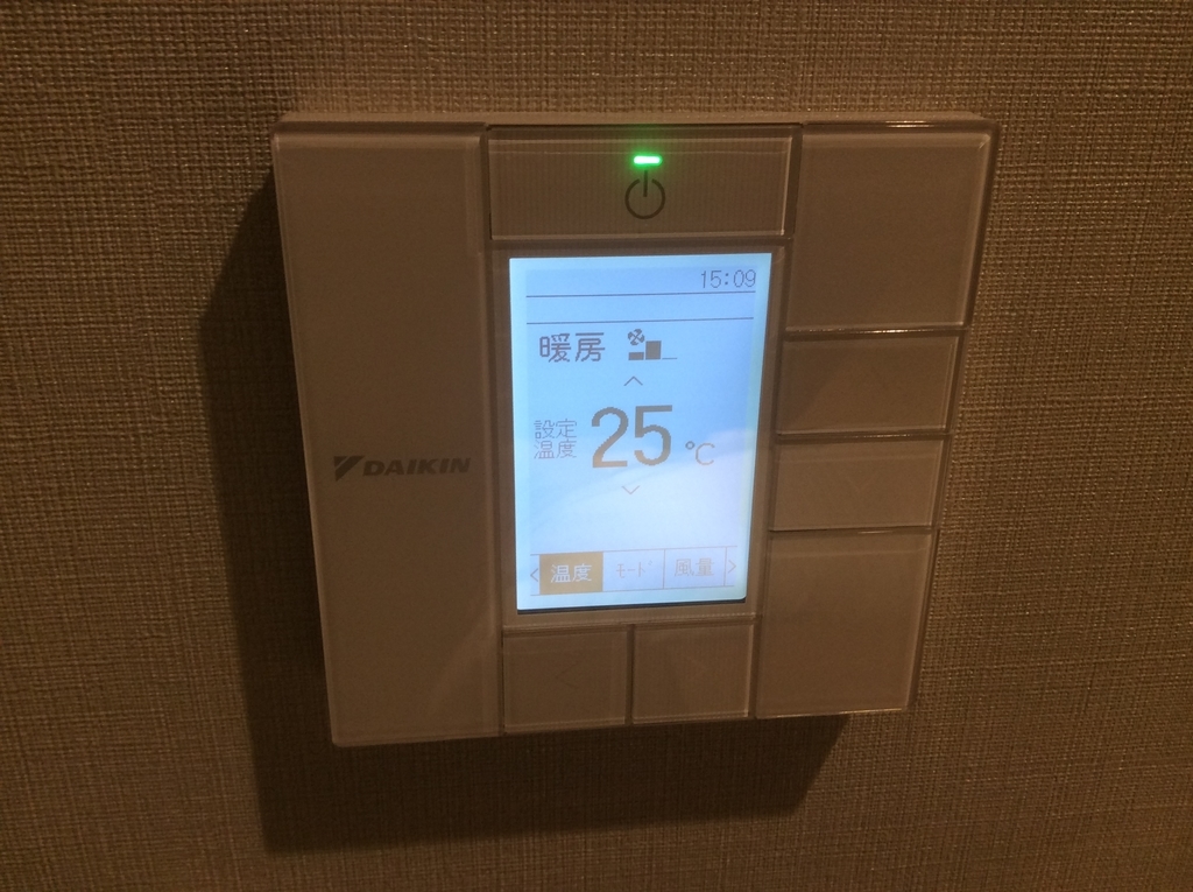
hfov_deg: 56.9
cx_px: 596
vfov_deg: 44.1
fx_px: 1101
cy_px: 446
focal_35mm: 32
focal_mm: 3.3
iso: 64
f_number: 2.4
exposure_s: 1/24
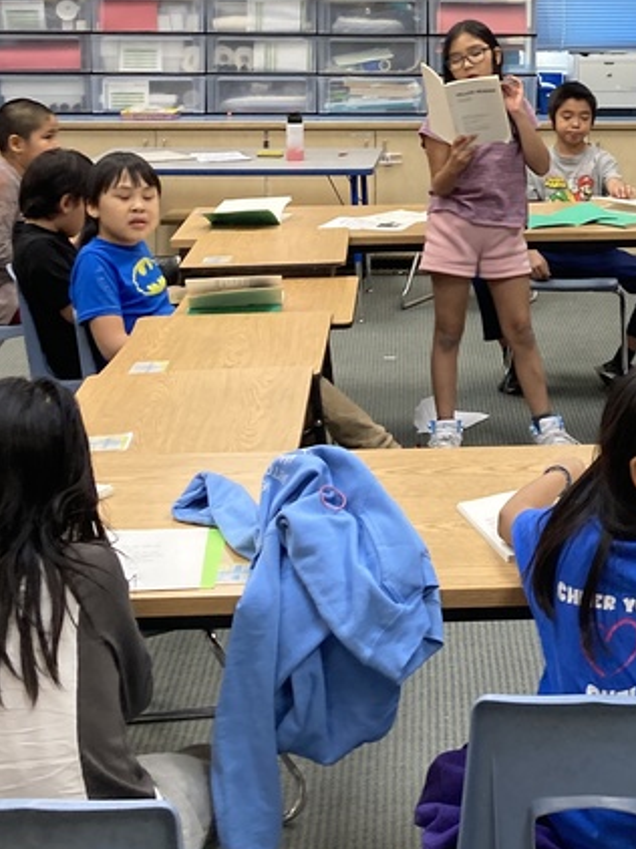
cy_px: 131
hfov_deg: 21.3
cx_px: 531
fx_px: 1668
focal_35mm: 68
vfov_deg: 27.8
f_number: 1.8
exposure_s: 1/60
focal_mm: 3.99
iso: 80
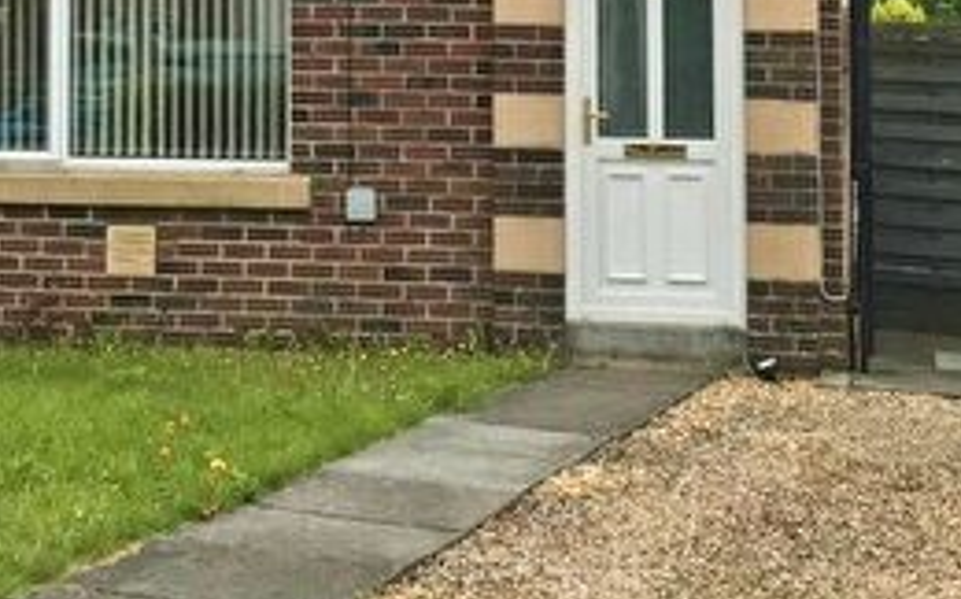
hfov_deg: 25.8
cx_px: 580
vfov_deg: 16.0
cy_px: 2
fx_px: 2093
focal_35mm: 80
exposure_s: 1/1227
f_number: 1.8
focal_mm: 3.99
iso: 20
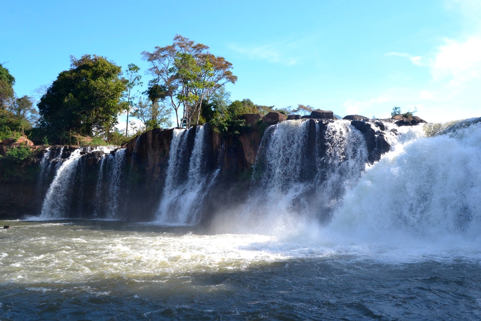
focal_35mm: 36
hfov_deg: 53.1
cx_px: 240
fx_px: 481
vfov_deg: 36.9
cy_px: 160
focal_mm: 24
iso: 400
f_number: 10
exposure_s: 1/250
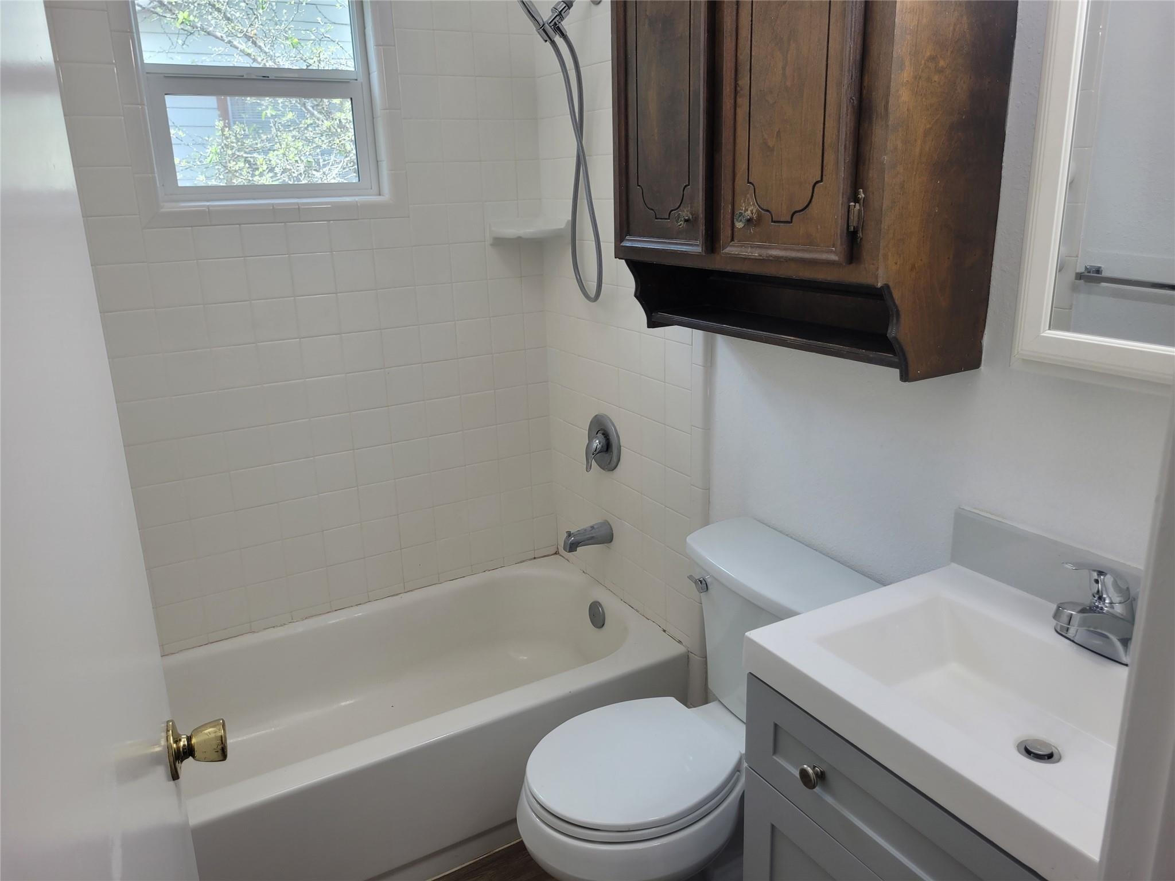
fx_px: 883
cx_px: 588
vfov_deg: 53.1
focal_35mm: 26
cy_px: 440
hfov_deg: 67.3
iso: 50
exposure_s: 1/120
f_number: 1.8
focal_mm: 5.4
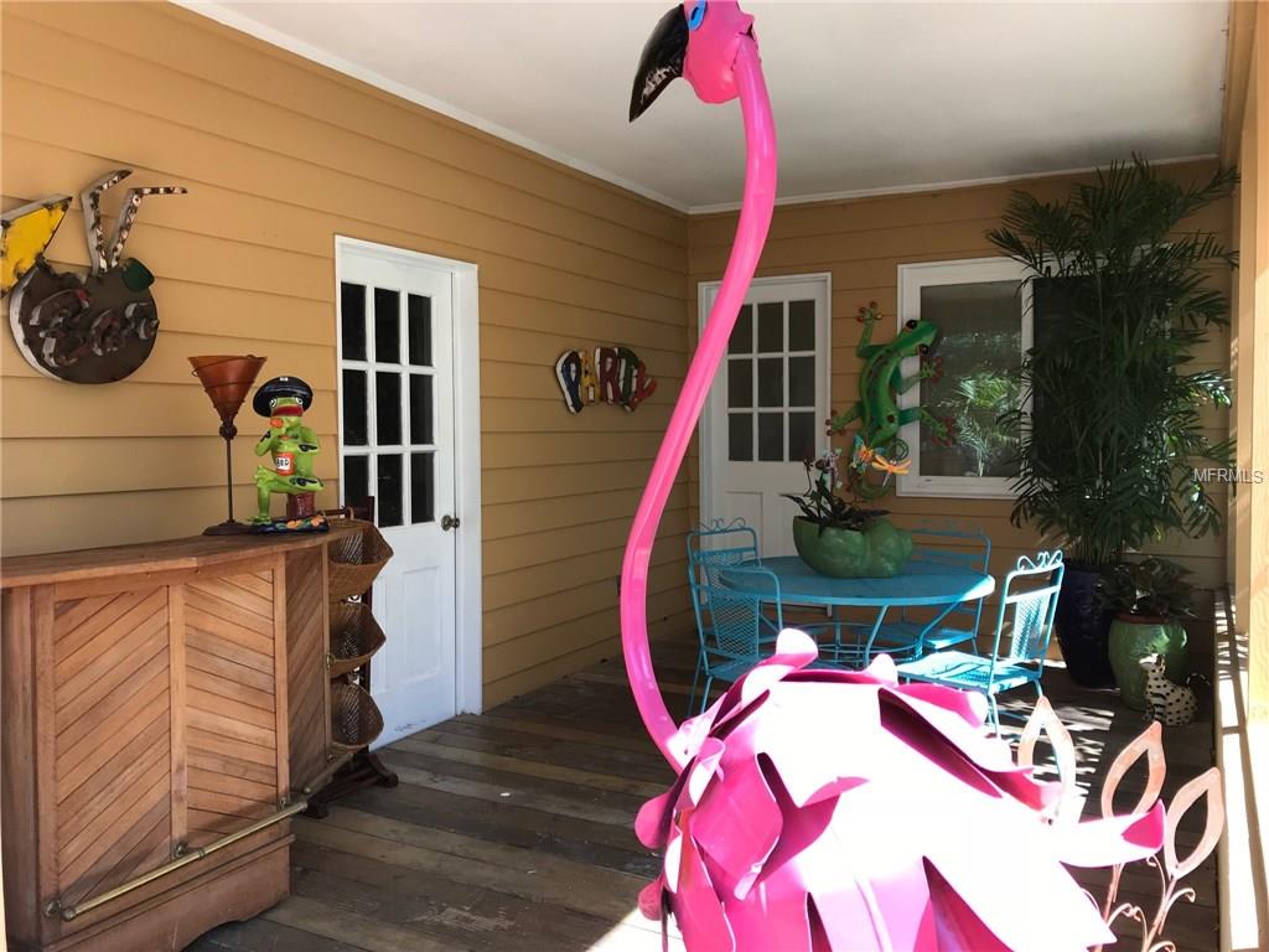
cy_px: 476
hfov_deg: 63.4
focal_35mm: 28
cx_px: 634
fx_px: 1026
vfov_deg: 49.7
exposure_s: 1/109
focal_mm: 3.99
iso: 20
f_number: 1.8
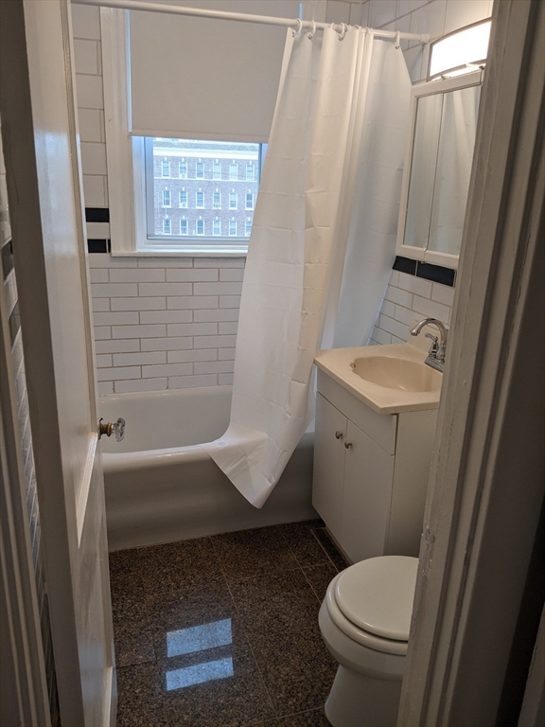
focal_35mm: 27
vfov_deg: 65.3
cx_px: 272
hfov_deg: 51.4
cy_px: 364
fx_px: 567
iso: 40
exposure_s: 1/120
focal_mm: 4.44
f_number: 1.8
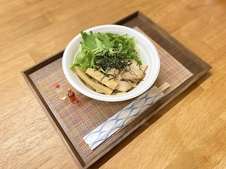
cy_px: 84
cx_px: 113
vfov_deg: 53.1
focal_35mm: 26
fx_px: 170
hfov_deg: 67.3
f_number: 1.8
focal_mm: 4.2
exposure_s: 1/60
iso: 160
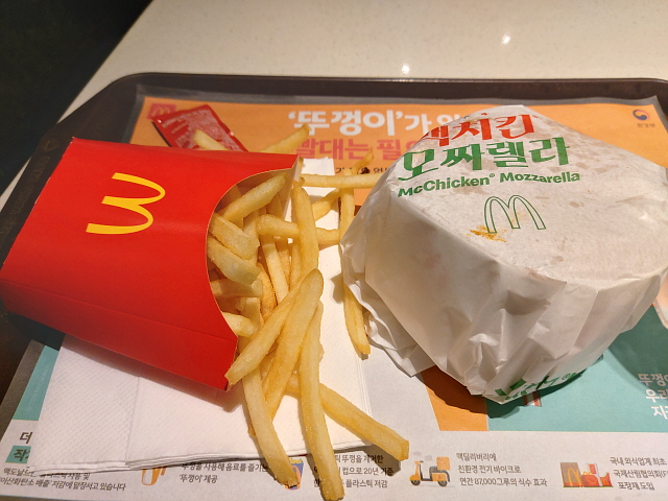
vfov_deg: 54.9
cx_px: 334
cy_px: 250
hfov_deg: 69.4
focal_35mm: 25
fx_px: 482
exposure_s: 1/60
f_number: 2
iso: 125
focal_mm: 4.58
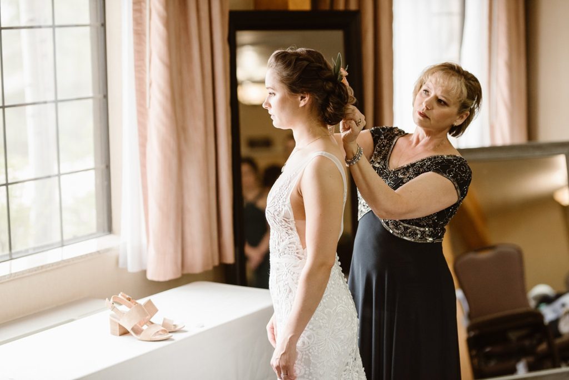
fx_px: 1344
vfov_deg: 16.1
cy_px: 190
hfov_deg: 23.9
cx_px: 284
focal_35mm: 85
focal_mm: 85
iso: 1250
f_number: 2
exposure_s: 1/640
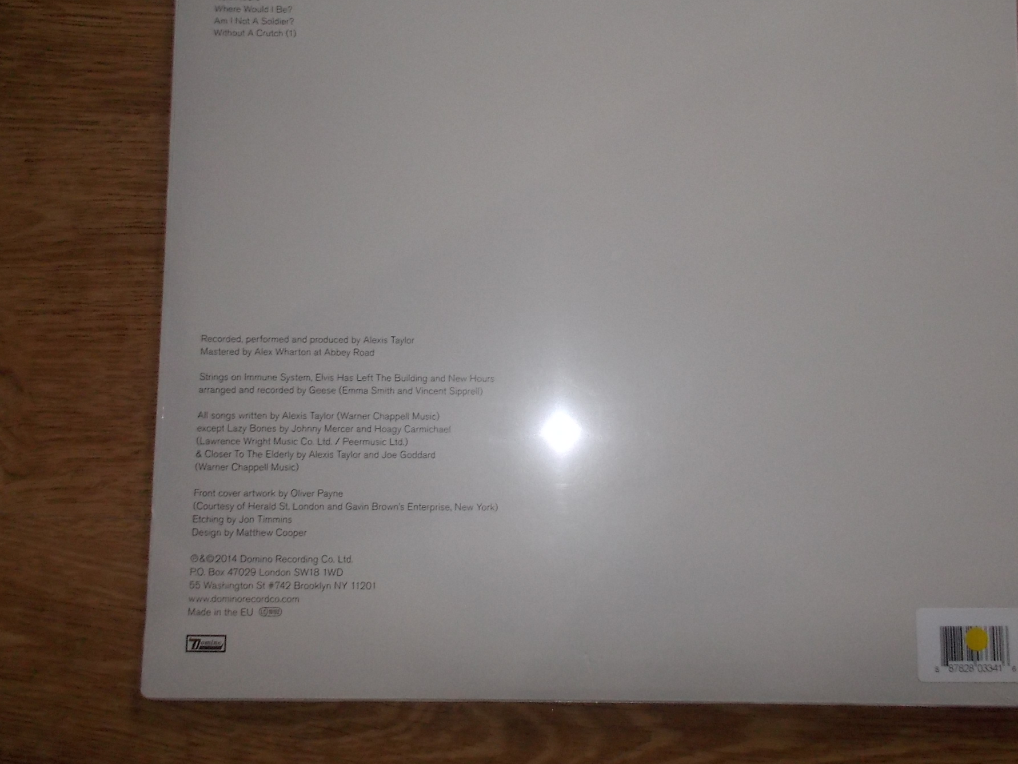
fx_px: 1088
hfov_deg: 50.0
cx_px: 580
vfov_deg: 38.5
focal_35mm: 37
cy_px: 305
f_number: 3.3
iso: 200
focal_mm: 4.1
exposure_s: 1/30
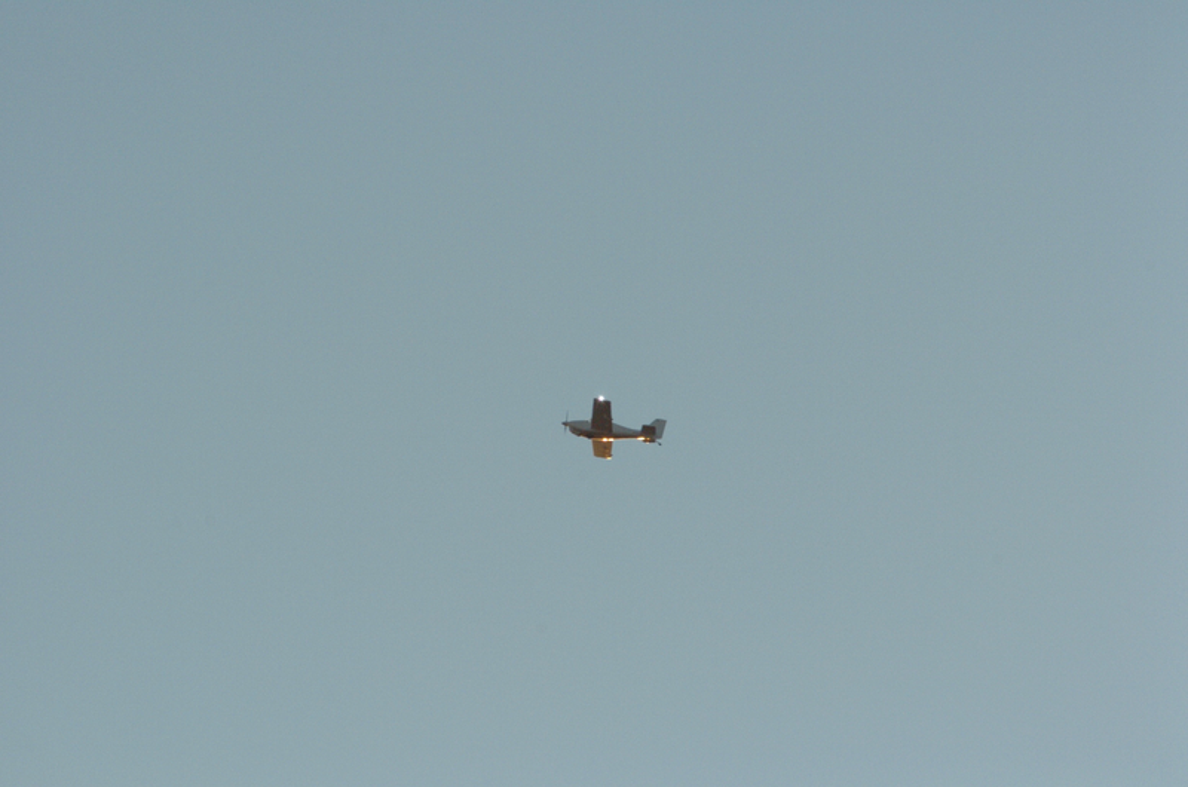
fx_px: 13338
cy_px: 394
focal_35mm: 405
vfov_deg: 3.4
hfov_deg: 5.1
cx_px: 594
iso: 640
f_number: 11
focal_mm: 270
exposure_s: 1/200
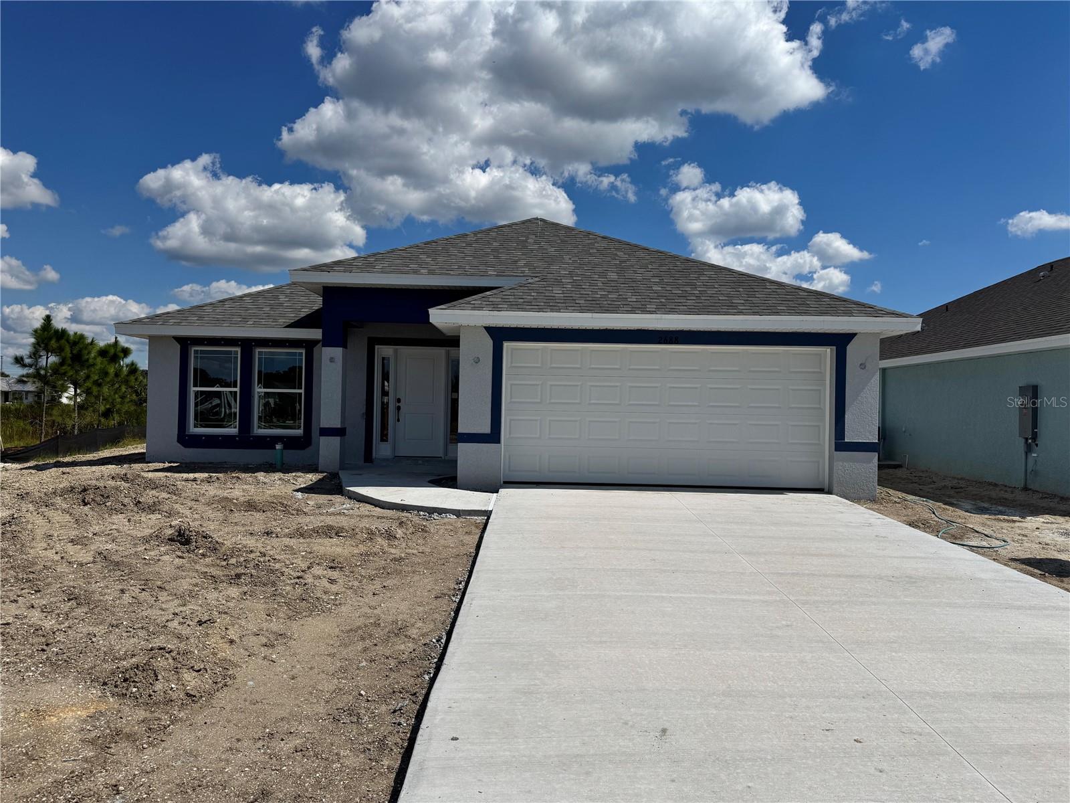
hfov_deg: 71.6
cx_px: 535
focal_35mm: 24
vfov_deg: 56.8
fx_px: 742
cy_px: 402
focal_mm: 6.76
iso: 80
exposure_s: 1/12346
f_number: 1.78
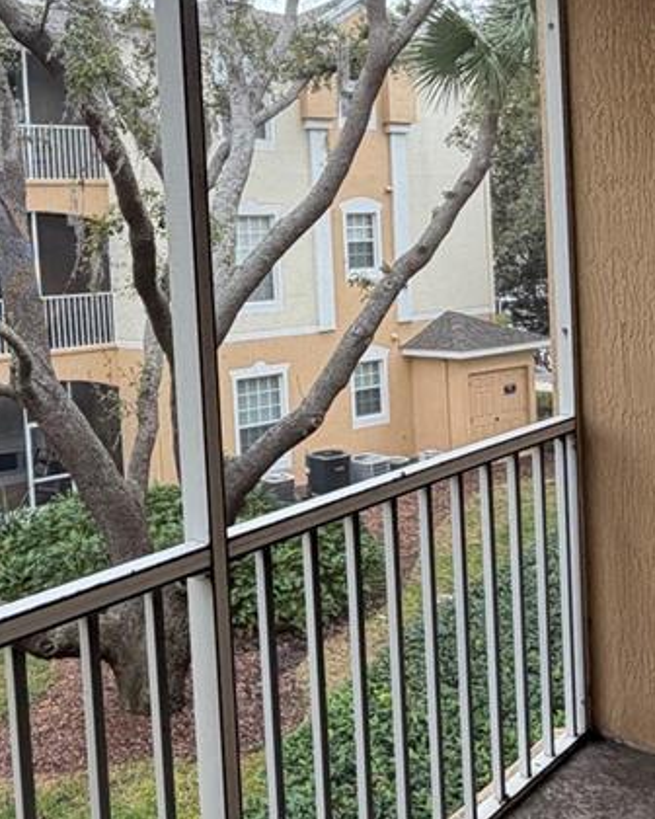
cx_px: 238
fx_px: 945
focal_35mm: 39
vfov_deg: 46.5
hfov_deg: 37.9
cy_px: 320
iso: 80
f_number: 2.2
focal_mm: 2.22
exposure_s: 1/121
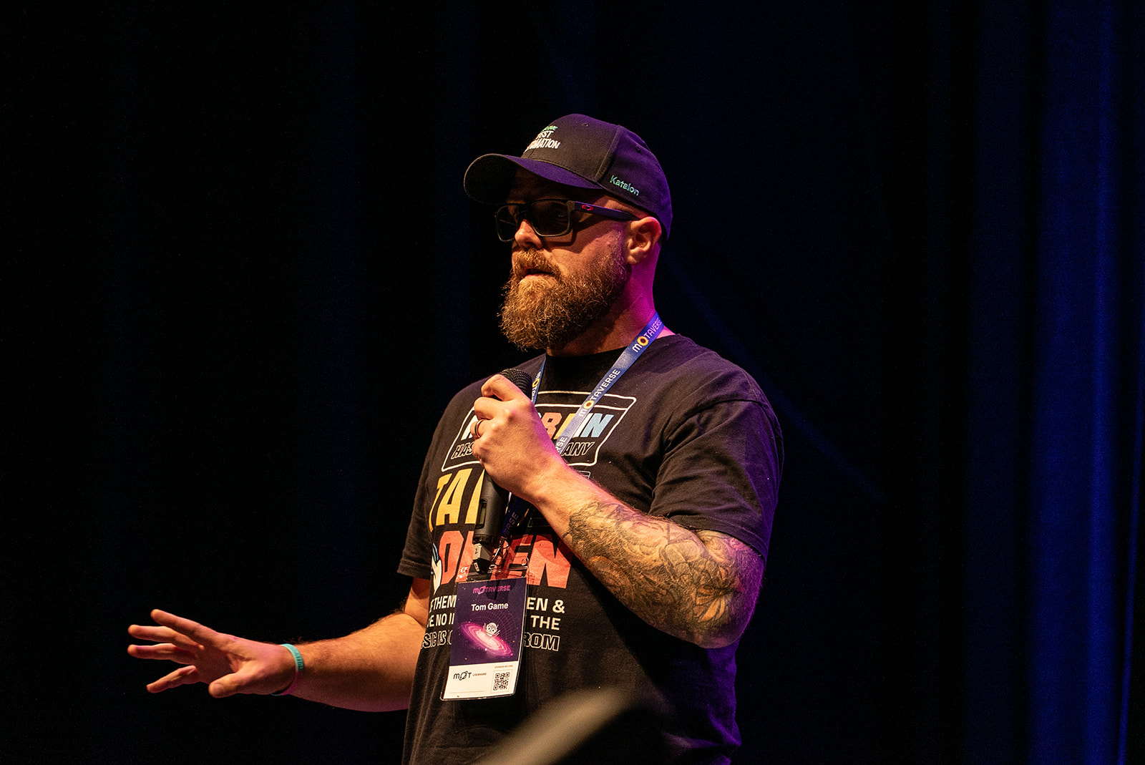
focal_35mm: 275
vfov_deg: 5.0
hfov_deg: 7.5
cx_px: 572
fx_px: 8752
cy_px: 382
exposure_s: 1/125
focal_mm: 275
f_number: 5.6
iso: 3200
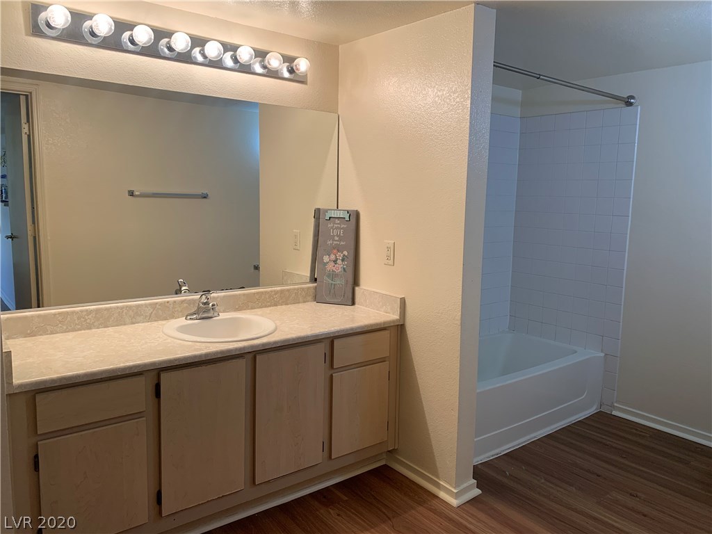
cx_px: 356
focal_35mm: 26
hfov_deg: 67.3
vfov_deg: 53.1
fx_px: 535
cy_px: 267
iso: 50
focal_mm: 4.25
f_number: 1.8
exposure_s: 1/60
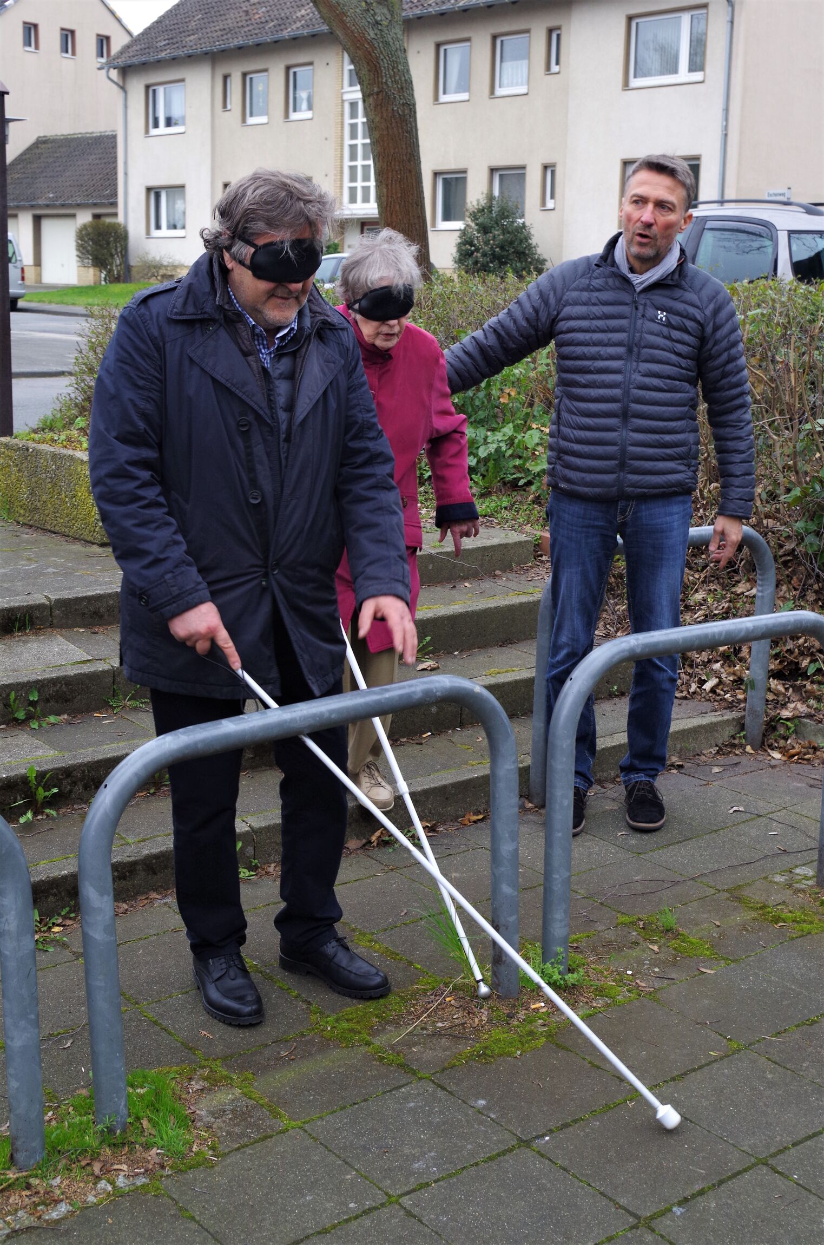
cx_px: 412
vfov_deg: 42.8
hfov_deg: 29.1
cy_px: 622
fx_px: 1587
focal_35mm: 46
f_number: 6.3
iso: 400
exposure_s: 1/60
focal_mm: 30.63
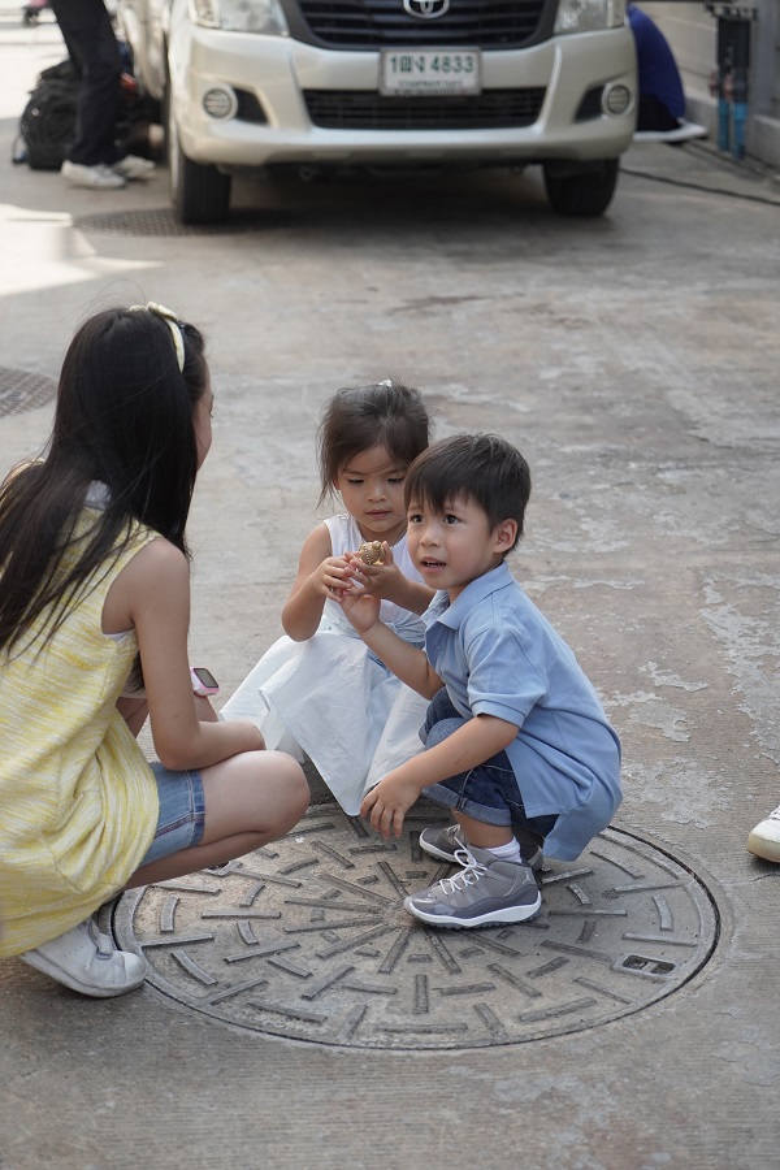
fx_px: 2275
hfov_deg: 19.5
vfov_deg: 28.8
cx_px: 390
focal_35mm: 70
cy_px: 585
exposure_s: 1/2500
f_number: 4.5
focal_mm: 70
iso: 1250
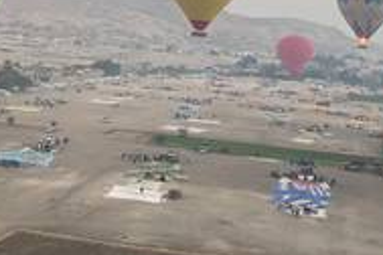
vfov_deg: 20.2
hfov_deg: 30.4
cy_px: 28
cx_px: 152
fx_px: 702
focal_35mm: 66
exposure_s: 1/101
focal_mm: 5.1
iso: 125
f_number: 1.6
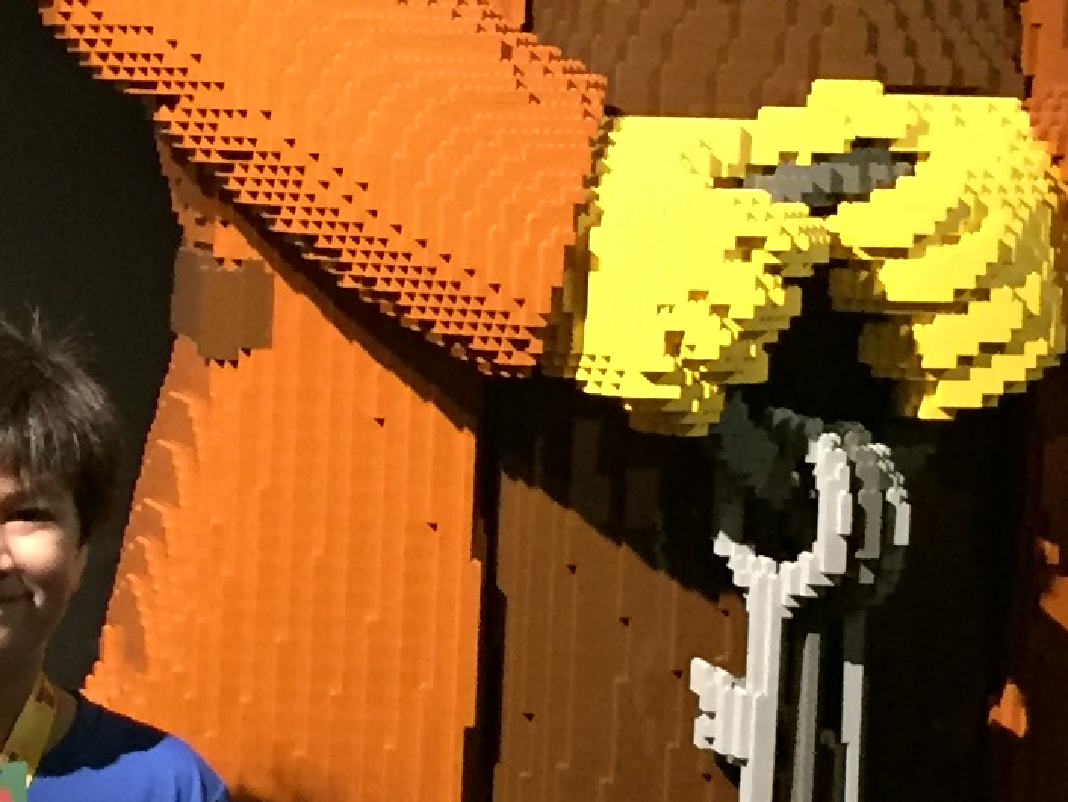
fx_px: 4136
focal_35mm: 134
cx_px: -97
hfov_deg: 14.4
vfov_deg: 11.1
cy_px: 463
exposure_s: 1/17
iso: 250
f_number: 2.2
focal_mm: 4.15
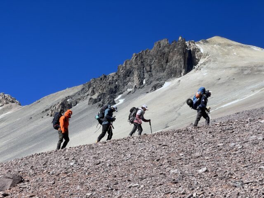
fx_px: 587
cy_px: 99
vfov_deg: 19.1
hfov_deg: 25.3
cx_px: 132
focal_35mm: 77
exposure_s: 1/889
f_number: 2.8
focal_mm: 9
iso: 32
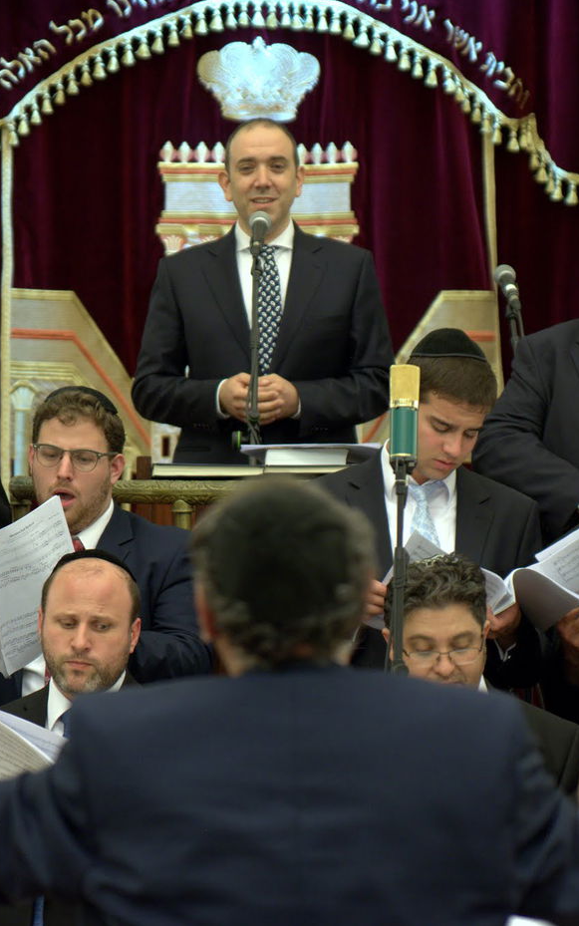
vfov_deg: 10.7
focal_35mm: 195
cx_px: 268
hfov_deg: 6.7
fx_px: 4921
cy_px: 463
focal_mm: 85
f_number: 2.8
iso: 800
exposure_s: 1/50
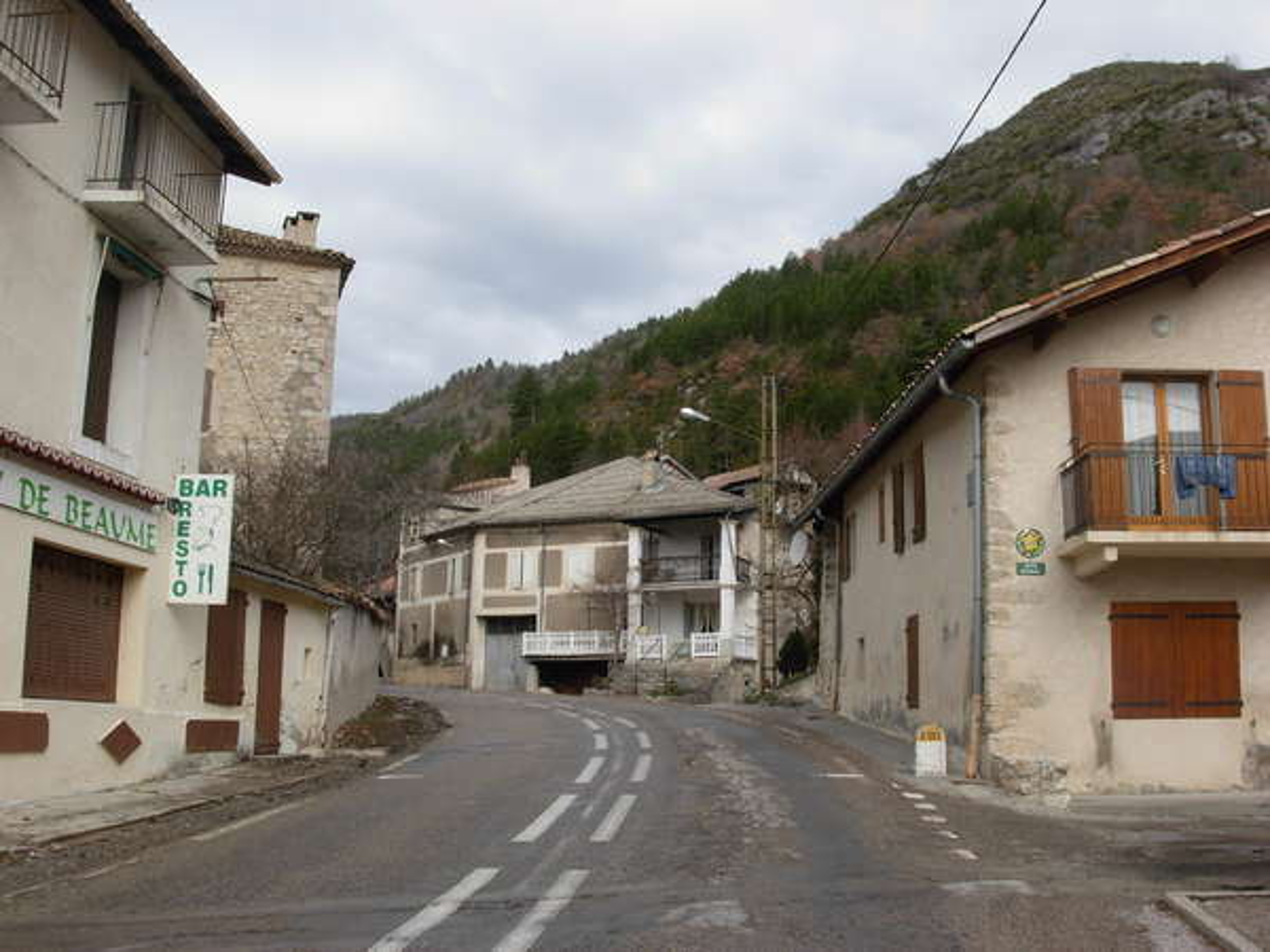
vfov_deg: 37.7
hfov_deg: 49.0
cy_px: 476
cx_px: 635
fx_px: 1394
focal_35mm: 38
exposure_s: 1/395
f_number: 4.9
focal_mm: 6.3
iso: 79
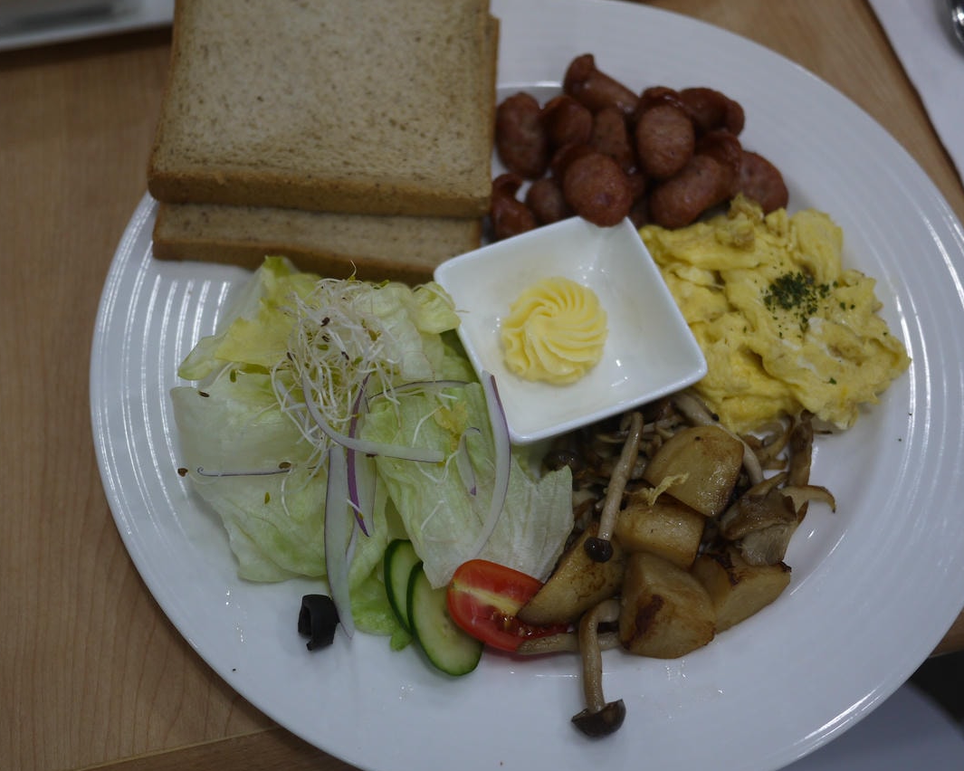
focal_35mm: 44
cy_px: 386
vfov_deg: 34.2
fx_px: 1255
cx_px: 486
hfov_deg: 42.0
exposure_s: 1/160
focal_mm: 20
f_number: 1.7
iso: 160
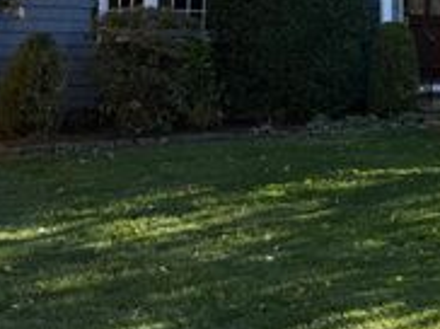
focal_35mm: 66
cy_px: -98
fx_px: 838
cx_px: 409
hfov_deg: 28.1
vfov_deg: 20.3
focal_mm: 6.76
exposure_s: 1/1250
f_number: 1.78
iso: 80
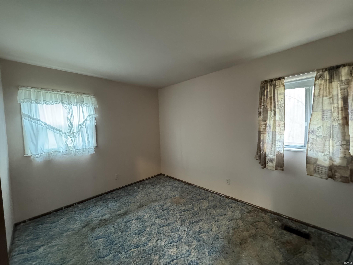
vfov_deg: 85.7
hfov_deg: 102.1
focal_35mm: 14
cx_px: 176
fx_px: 143
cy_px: 132
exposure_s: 1/60
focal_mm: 2.22
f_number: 2.2
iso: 1000
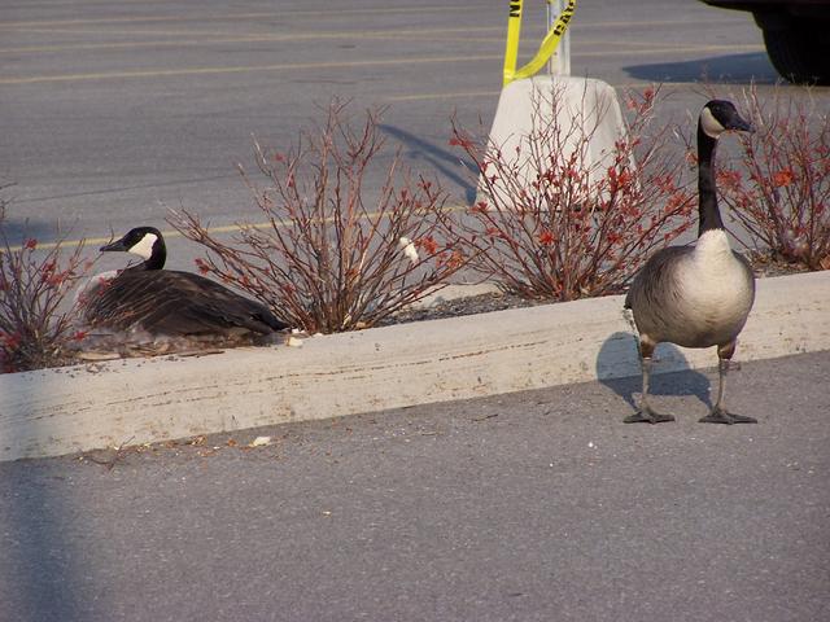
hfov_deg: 6.3
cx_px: 415
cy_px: 311
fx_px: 7601
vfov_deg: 4.7
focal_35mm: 317
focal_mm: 52.6
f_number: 5
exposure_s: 1/500
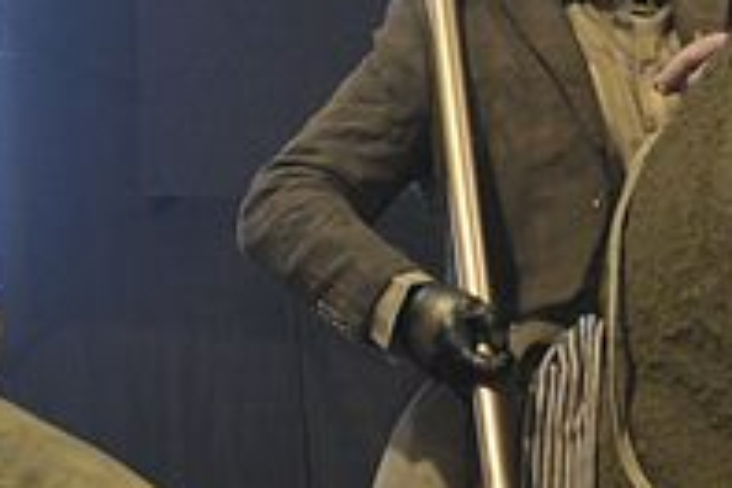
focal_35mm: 206
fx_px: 4188
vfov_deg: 6.7
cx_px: 70
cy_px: 386
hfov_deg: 9.9
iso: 3200
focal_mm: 48
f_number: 5.6
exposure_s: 1/125
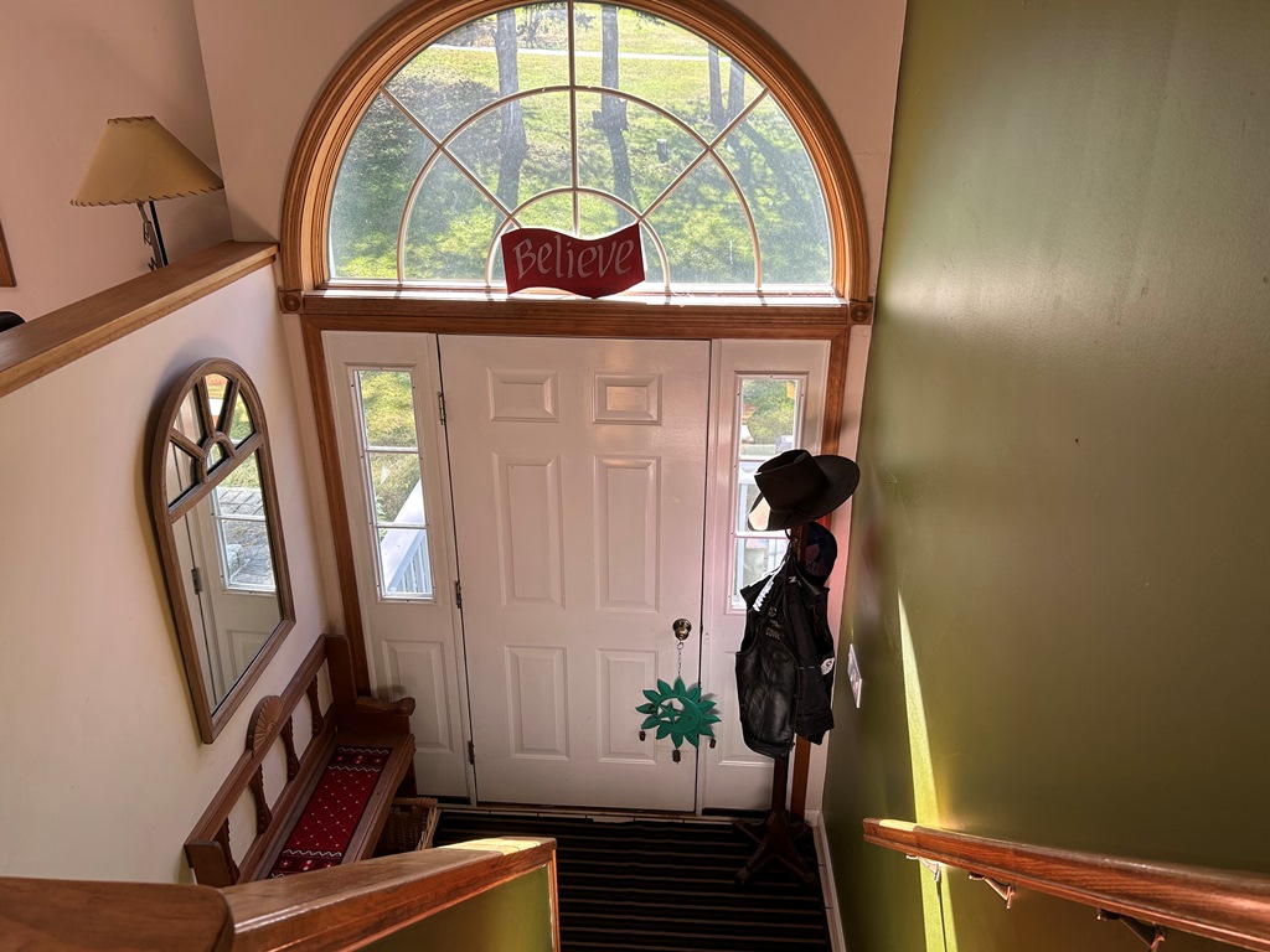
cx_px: 635
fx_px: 954
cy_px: 476
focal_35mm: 26
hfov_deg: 67.3
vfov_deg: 53.1
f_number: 1.5
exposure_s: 1/171
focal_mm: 5.7
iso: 40
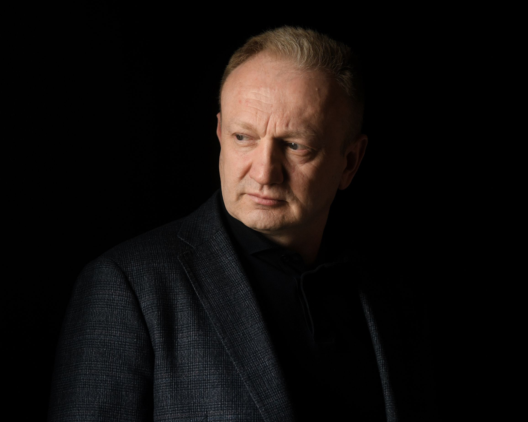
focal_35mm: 133
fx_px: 2078
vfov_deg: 11.6
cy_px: 276
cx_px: 259
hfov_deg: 14.5
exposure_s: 1/200
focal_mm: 82
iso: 640
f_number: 2.8
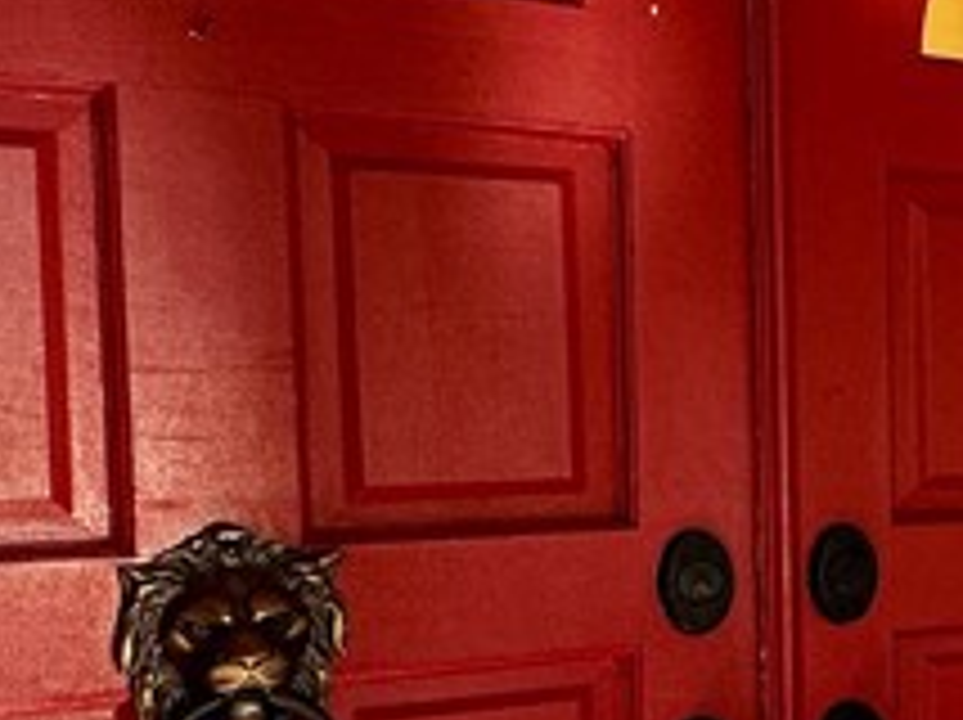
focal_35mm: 67
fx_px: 1862
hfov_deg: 21.6
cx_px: 1620
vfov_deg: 21.8
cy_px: 472
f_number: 2.2
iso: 100
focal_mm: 2.22
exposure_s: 1/120
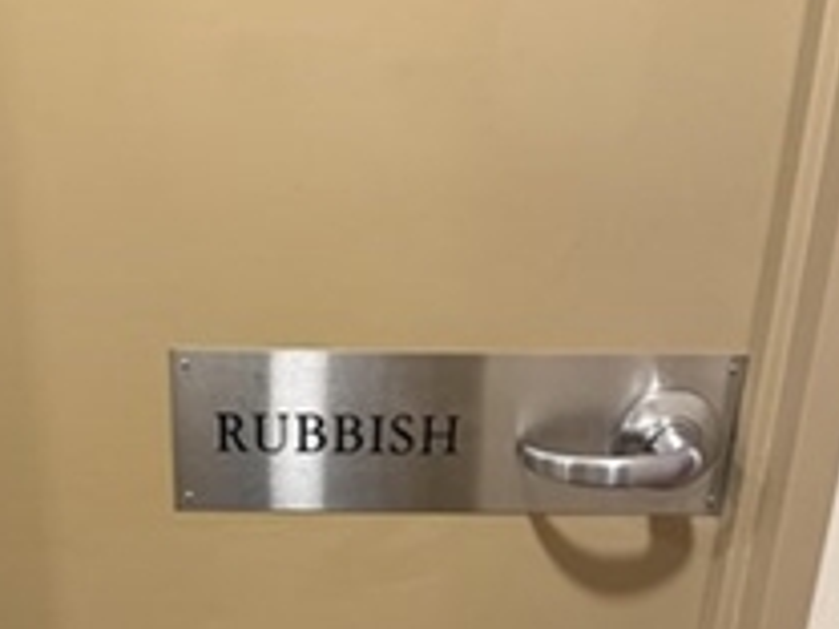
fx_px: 1115
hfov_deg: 41.0
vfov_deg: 30.4
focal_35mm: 46
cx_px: 327
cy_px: 538
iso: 500
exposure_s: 1/60
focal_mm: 6.76
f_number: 1.78
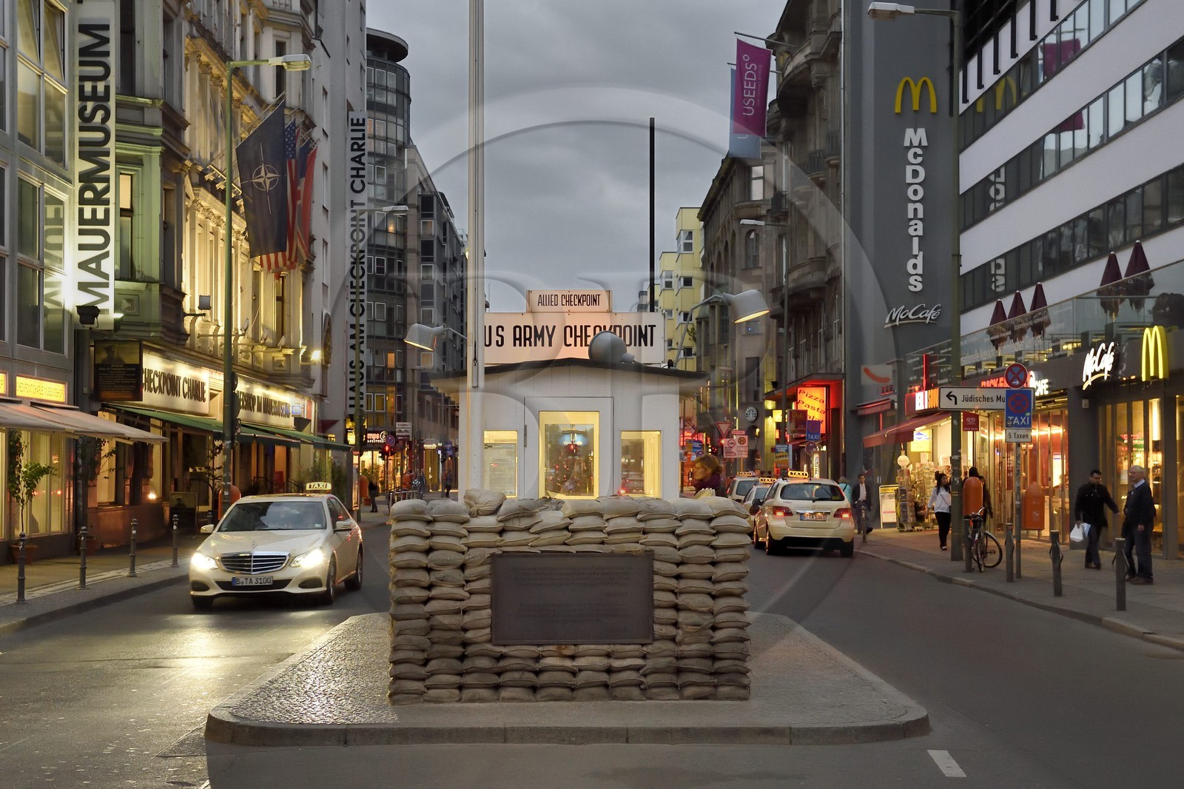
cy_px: 394
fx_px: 1710
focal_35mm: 52
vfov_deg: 26.0
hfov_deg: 38.2
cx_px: 592
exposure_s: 1/60
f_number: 7.1
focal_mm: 52
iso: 6400
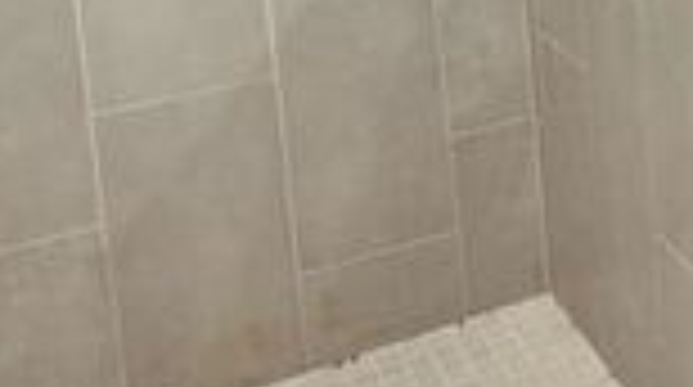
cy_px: -270
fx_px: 1192
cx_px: 884
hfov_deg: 27.4
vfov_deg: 16.1
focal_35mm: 65
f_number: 2.2
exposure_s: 1/30
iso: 400
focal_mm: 2.2
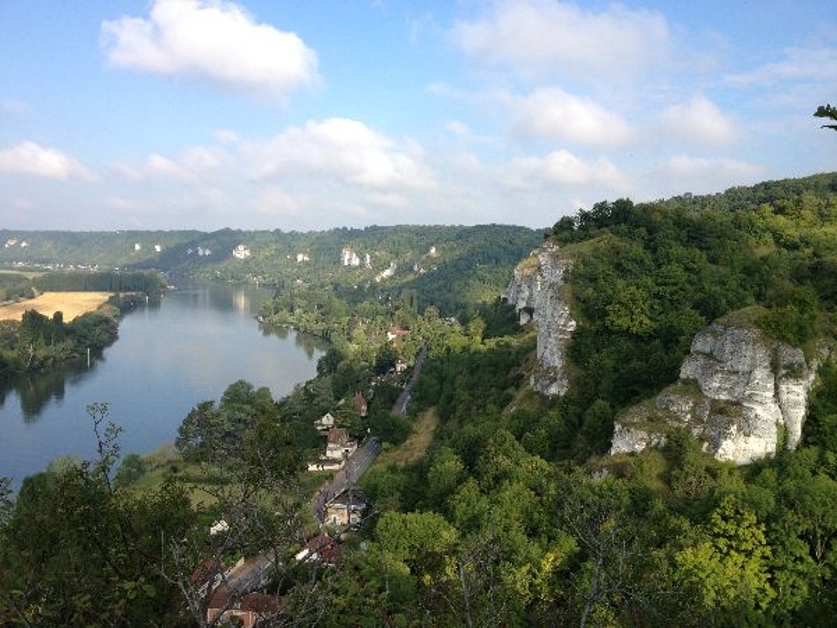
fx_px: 846
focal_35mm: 35
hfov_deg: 52.6
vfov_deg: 40.7
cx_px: 418
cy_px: 314
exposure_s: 1/800
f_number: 2.4
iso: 50
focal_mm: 4.28
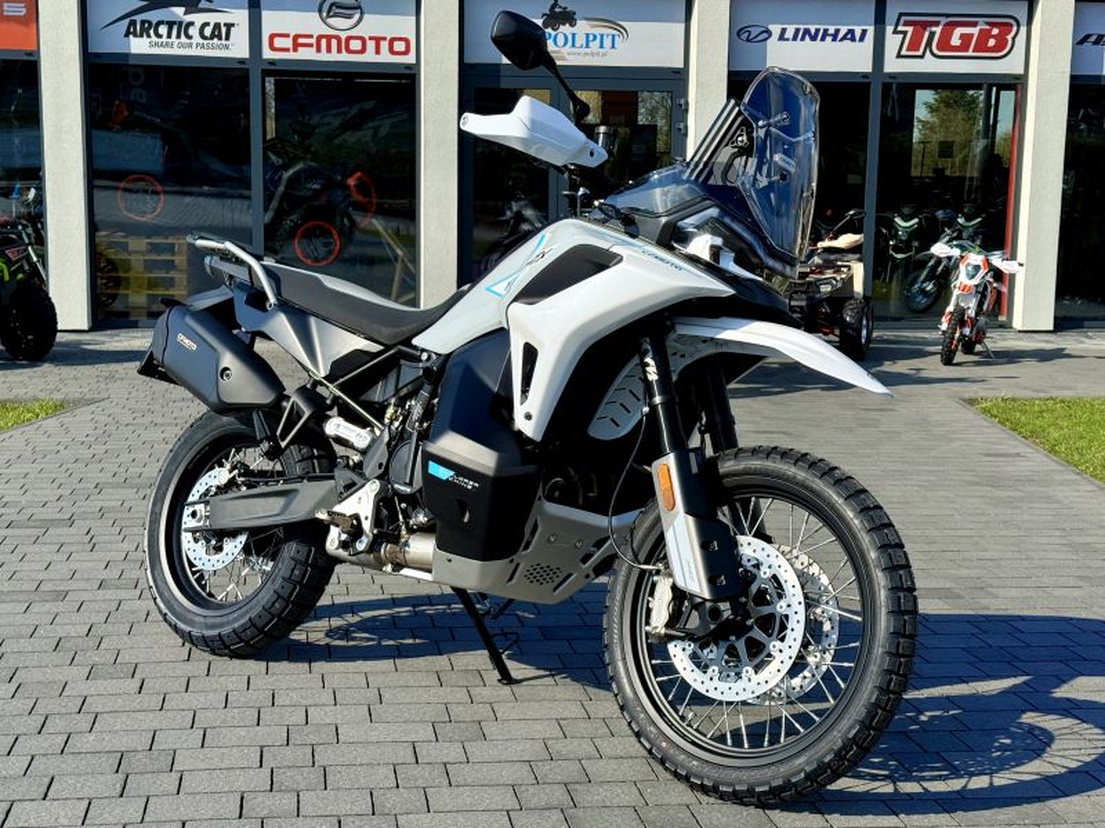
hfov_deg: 39.7
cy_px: 414
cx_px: 552
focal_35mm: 48
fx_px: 1532
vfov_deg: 30.3
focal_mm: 6.76
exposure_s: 1/5587
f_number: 1.78
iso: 64
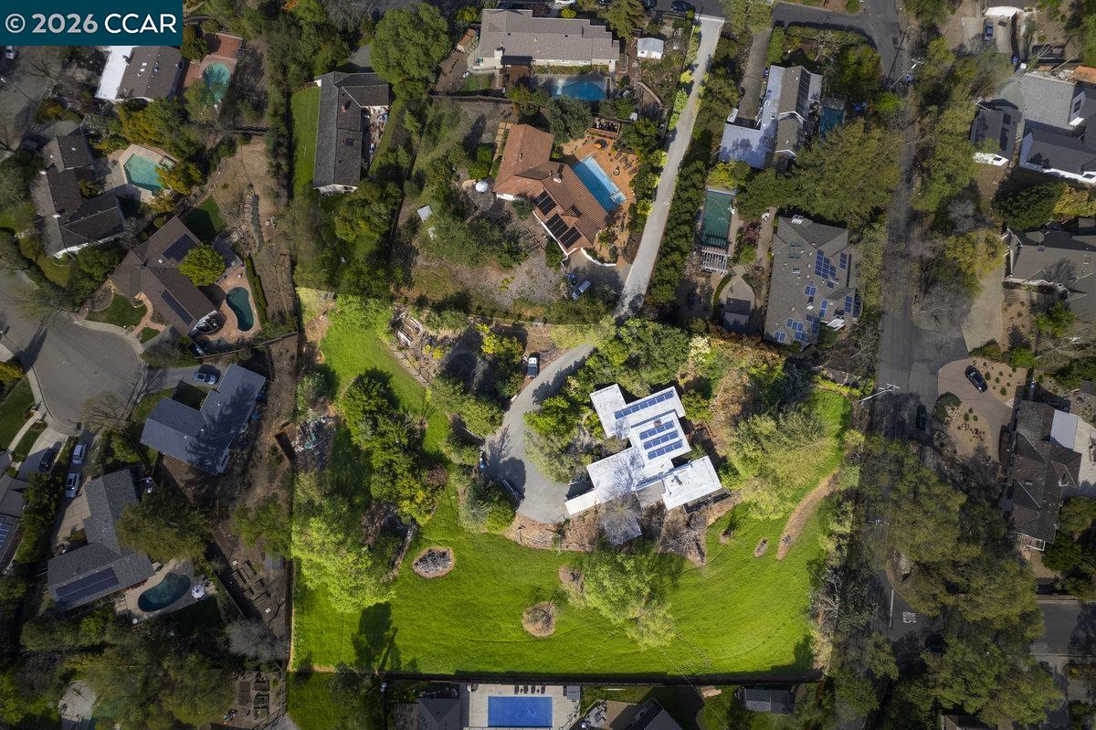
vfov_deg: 57.2
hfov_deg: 78.6
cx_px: 548
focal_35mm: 22
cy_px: 365
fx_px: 669
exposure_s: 1/1000
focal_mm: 8.38
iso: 120
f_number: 2.8
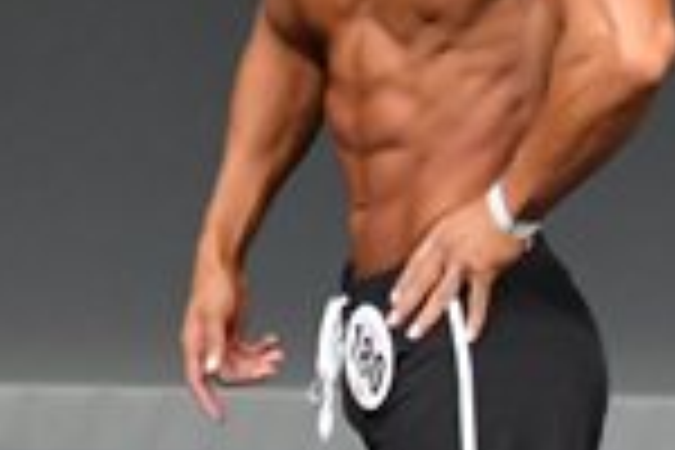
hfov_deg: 1.3
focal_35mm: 1631
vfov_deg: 0.8
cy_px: 459
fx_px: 30579
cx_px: 1433
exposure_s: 1/400
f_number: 5.6
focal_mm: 210
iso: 4000
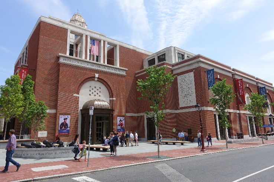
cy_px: 91
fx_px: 183
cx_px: 137
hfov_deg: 73.7
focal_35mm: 24
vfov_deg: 53.1
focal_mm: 8.8
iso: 125
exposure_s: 1/400
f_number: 5.6
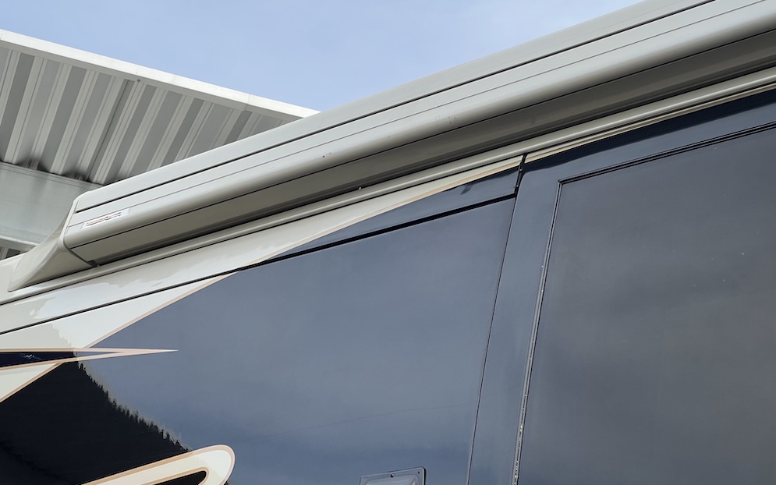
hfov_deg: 25.2
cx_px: 388
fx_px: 1734
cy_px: 226
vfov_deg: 15.9
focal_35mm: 82
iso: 32
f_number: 2.8
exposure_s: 1/297
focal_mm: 9
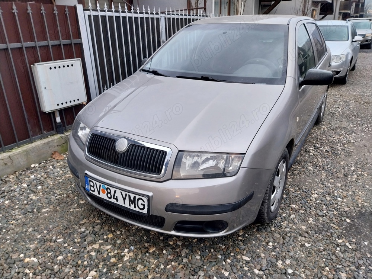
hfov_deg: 67.3
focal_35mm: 26
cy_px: 140
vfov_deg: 53.1
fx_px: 279
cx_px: 186
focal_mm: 4
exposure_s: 1/50
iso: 100
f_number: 1.8
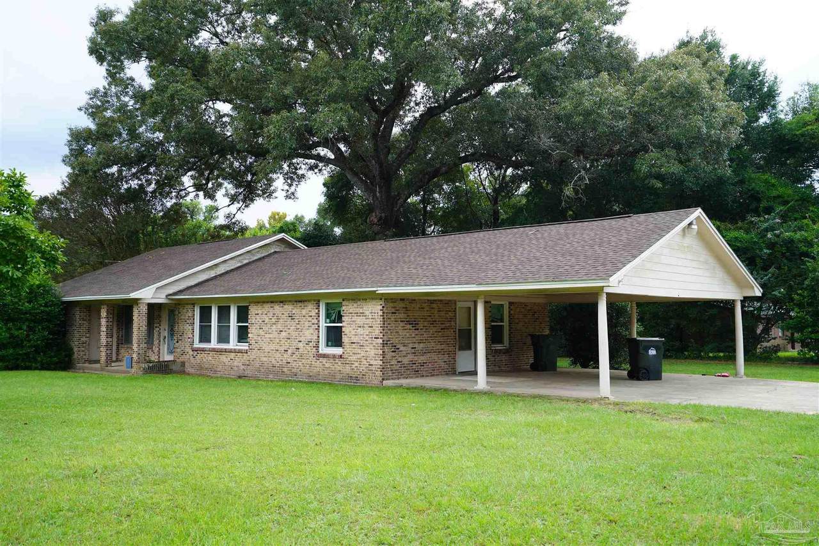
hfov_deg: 58.7
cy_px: 273
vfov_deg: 41.1
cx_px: 410
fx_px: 728
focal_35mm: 32
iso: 100
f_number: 5.6
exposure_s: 1/80
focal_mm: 32
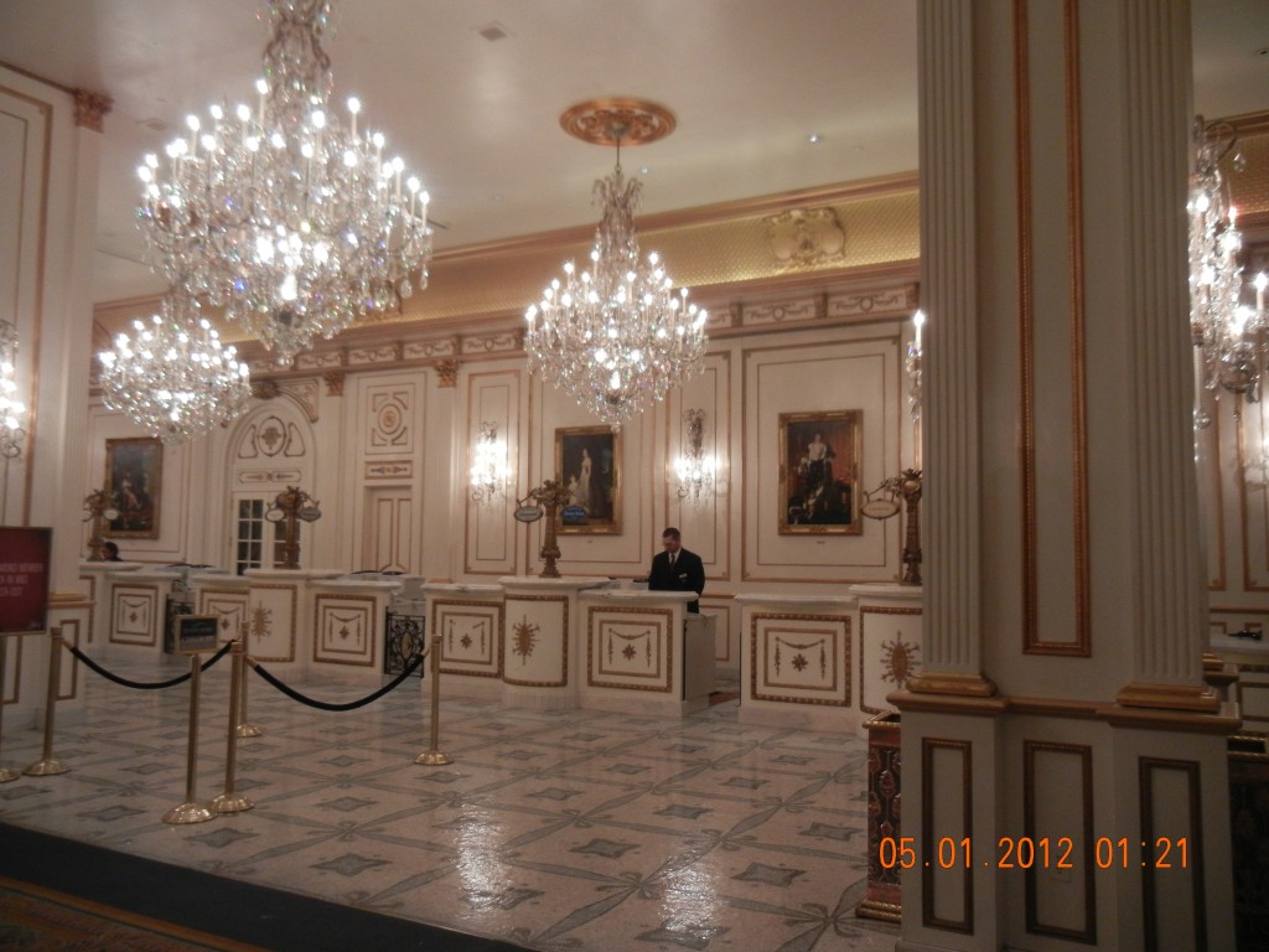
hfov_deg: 60.0
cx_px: 634
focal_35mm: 30
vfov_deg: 46.8
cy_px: 476
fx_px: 1100
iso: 400
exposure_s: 1/47.1
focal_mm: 5.4
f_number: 3.5
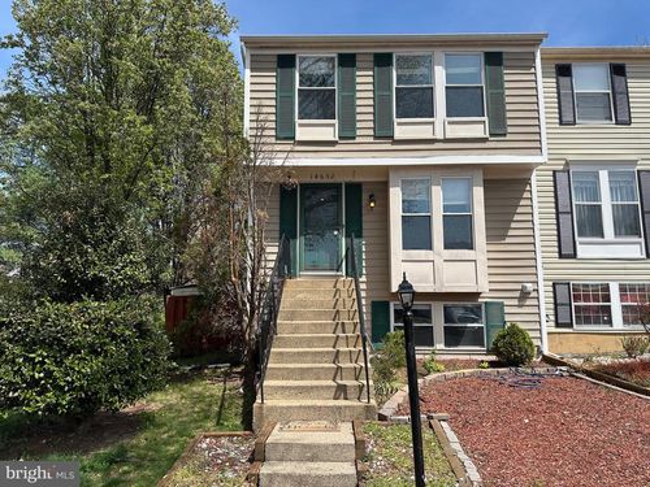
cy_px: 244
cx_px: 325
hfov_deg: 71.6
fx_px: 451
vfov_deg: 56.8
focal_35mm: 24
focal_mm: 6.86
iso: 80
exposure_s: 1/3472
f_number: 1.78
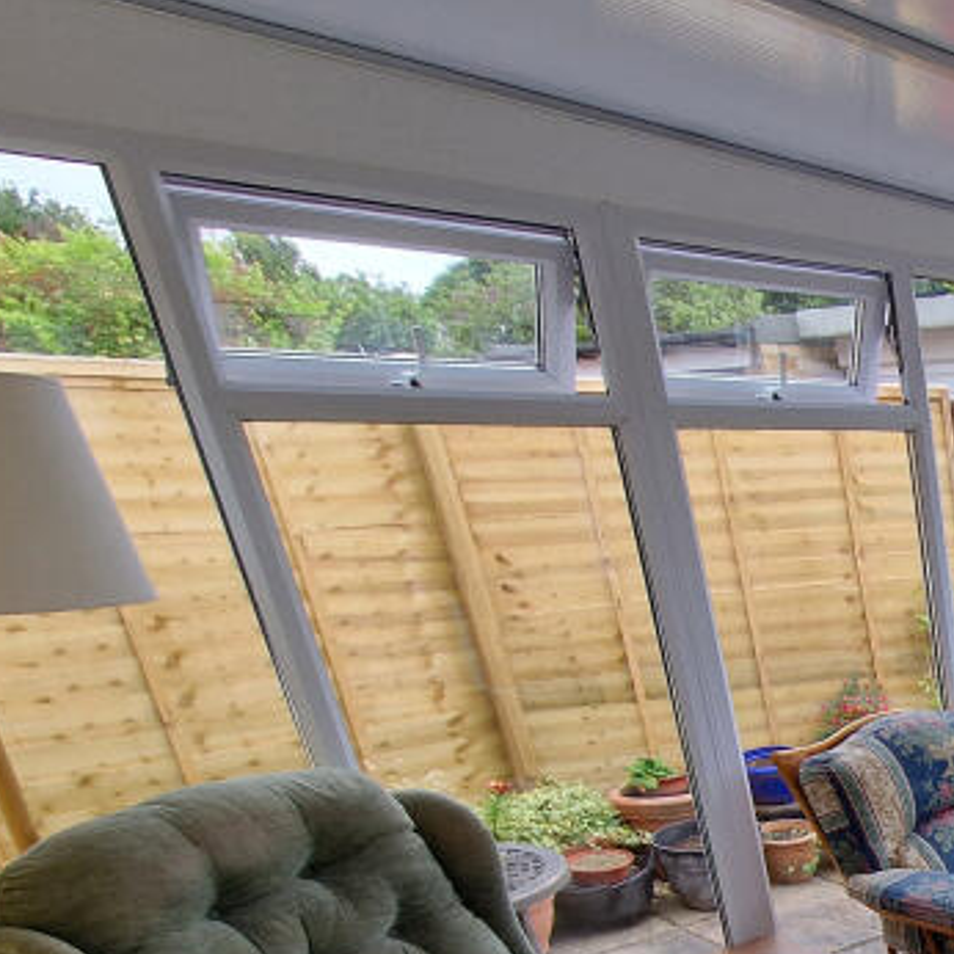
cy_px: 921
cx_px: 1373
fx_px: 1060
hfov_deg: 30.8
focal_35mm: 34
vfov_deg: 42.8
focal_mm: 2.2
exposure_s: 1/204
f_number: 2.2
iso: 50
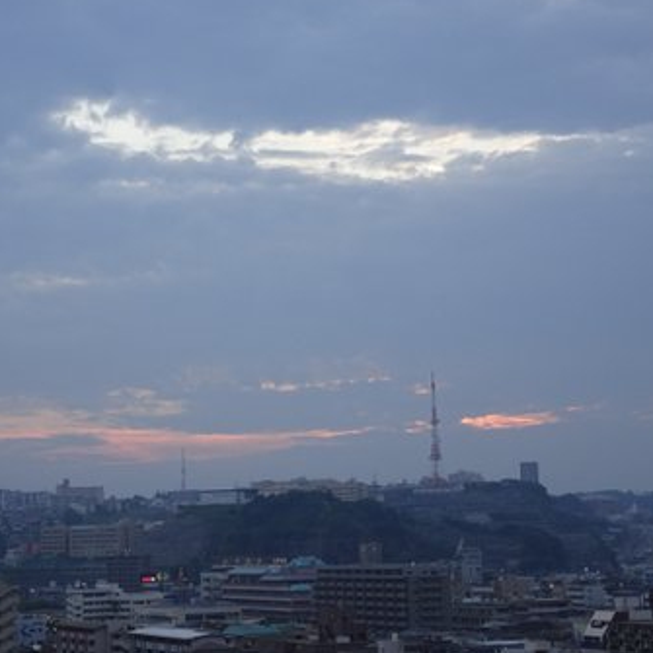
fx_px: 1622
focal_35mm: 76
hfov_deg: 22.7
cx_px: 244
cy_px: 326
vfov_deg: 22.8
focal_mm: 10.23
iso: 125
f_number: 4.5
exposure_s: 1/60
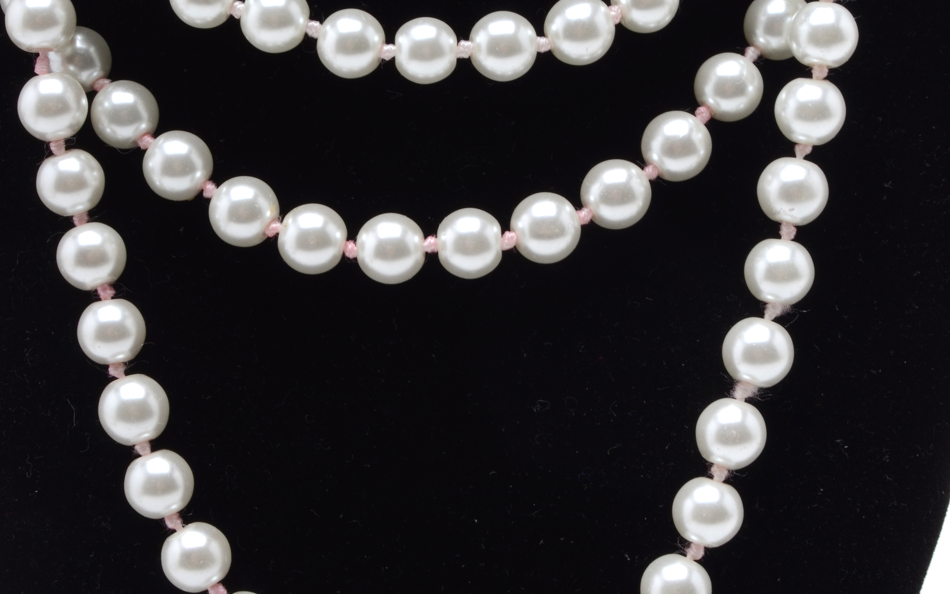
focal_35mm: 116
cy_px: 181
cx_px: 472
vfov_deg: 11.3
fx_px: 3003
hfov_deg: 18.0
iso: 160
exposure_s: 1/125
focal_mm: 50
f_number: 22
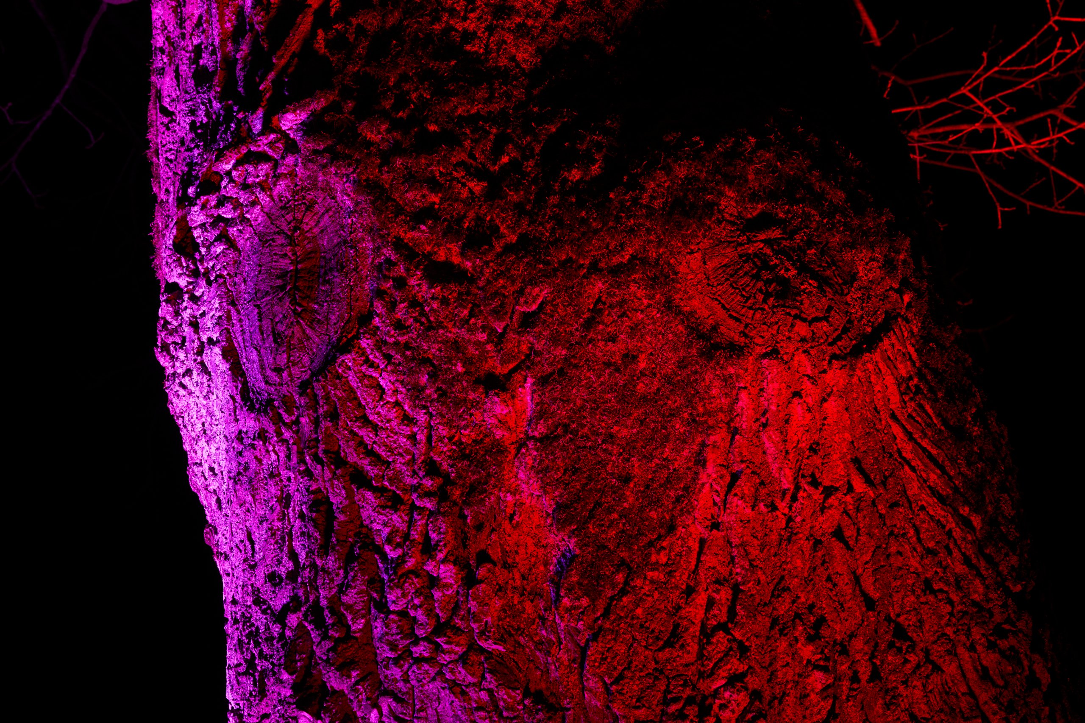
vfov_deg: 21.3
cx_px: 542
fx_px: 1919
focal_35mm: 64
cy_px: 362
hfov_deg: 31.6
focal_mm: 63.7
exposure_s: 1.3
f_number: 14
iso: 100
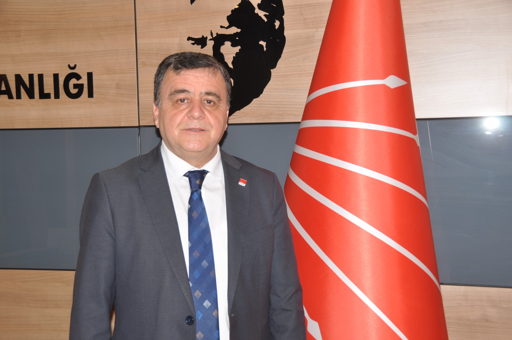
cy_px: 170
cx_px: 256
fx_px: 746
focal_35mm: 52
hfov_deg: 37.9
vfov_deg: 25.7
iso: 320
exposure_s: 1/60
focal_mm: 35
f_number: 6.3
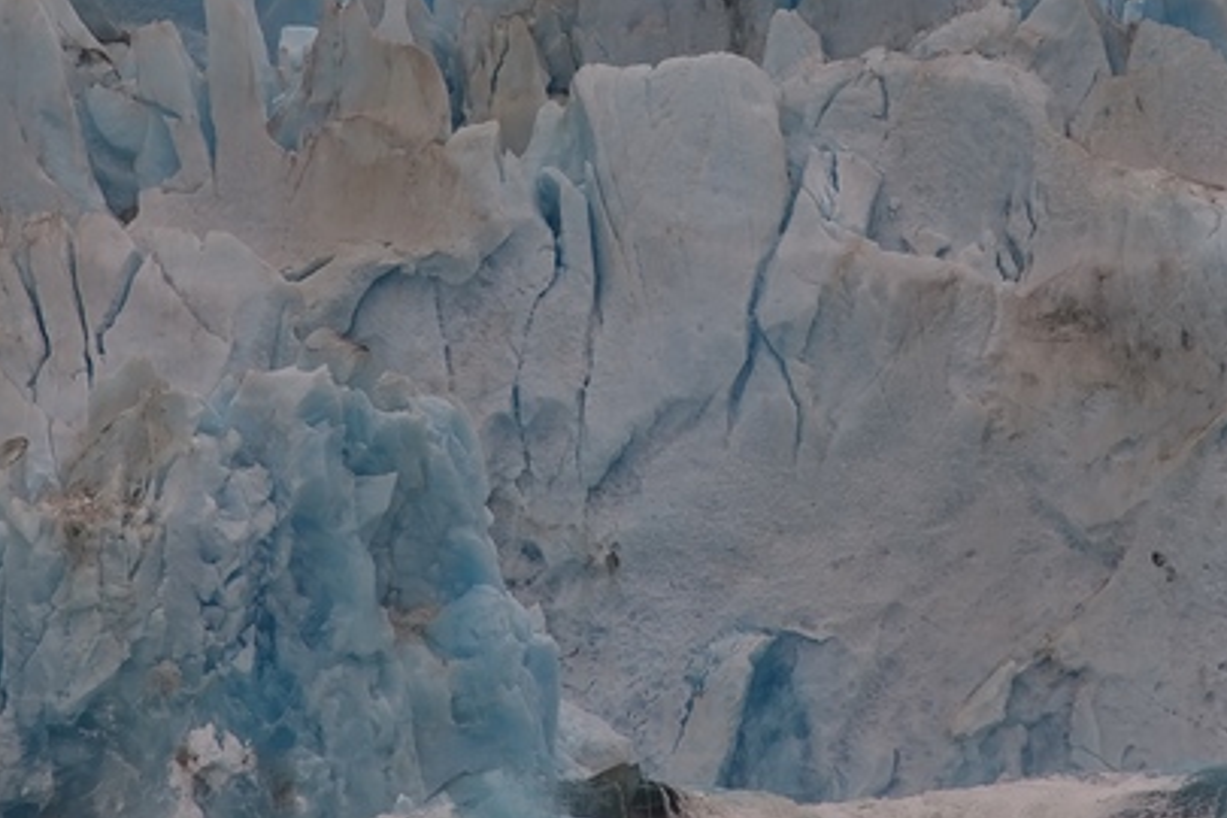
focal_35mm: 379
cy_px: -91
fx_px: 12917
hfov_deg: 5.4
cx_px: 791
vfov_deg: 3.6
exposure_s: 1/250
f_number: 4
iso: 125
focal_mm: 120
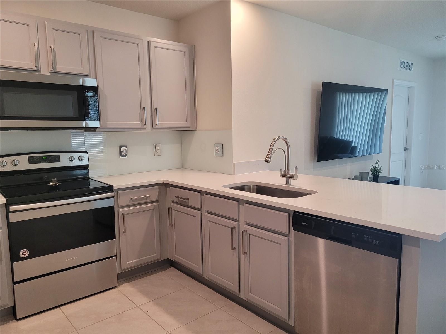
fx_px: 335
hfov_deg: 67.3
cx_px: 223
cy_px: 167
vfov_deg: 53.1
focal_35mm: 26
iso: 320
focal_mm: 5.4
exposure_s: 1/120
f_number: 1.8
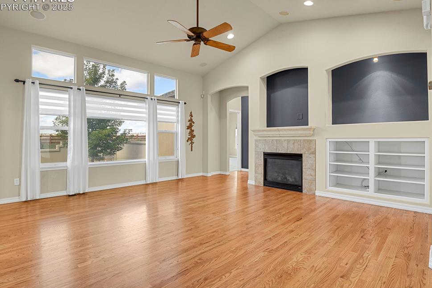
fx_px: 216
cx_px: 214
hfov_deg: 90.0
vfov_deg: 67.3
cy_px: 138
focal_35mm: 18
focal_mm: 17
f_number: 8
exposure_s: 2.5
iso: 250
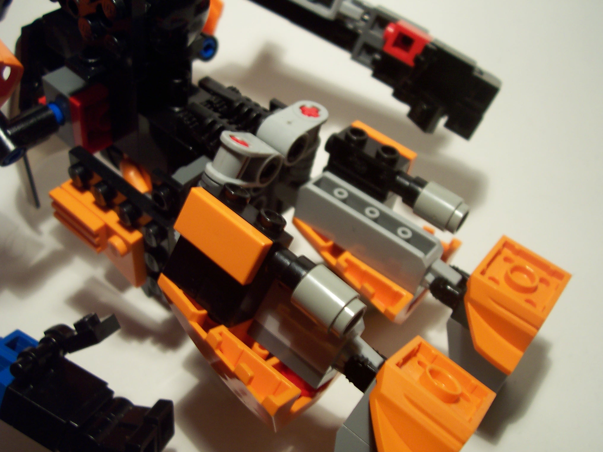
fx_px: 645
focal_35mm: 37
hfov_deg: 50.1
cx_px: 302
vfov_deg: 38.7
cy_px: 226
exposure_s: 1/30
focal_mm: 5.6
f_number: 2.8
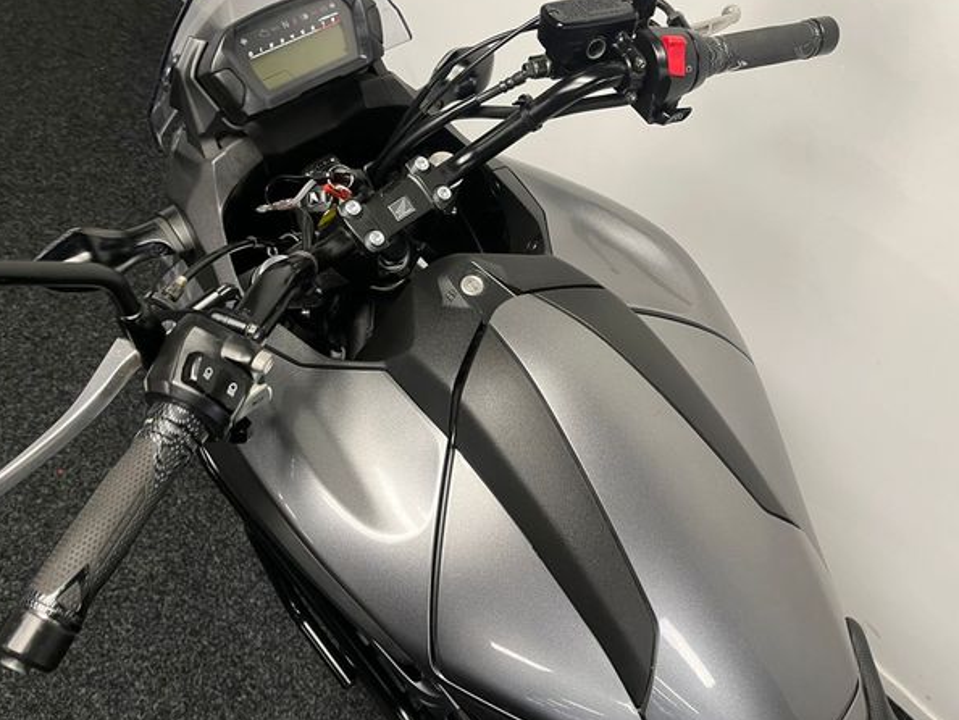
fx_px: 776
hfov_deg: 63.4
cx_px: 470
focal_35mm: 28
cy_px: 339
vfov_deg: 49.8
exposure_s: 1/50
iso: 125
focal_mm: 5.1
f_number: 1.6
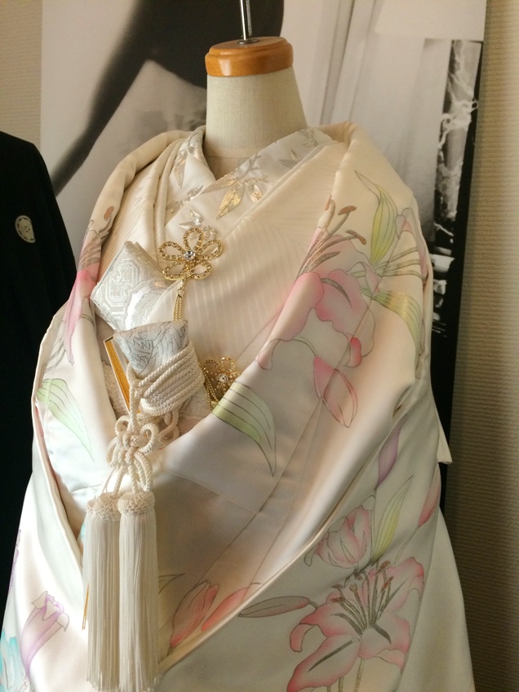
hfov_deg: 48.2
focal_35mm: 29
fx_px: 580
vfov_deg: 61.7
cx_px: 260
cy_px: 346
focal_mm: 4.15
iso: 64
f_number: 2.2
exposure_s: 1/30
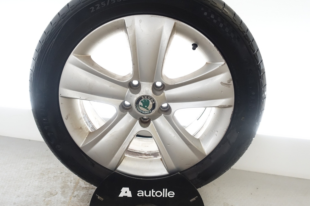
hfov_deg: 61.9
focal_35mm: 30
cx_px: 146
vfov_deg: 43.5
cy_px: 86
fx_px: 258
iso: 1000
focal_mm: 8.8
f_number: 2.5
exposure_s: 1/100
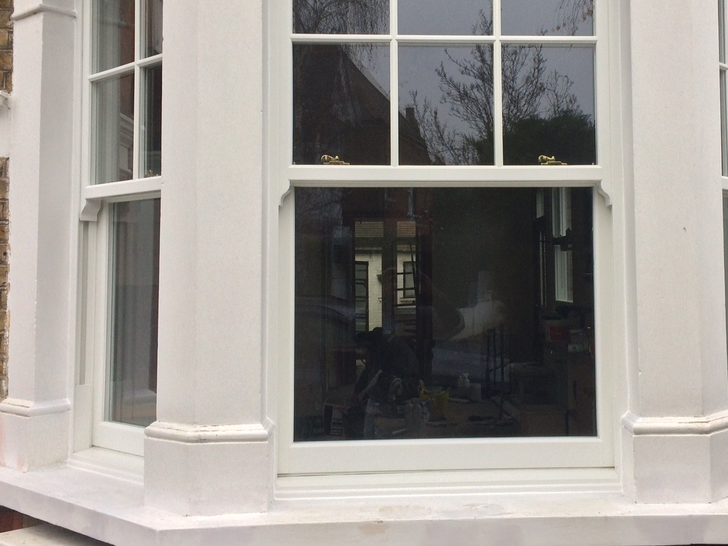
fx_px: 883
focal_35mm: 42
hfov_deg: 44.4
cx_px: 463
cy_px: 214
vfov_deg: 34.2
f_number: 2.2
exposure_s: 1/100
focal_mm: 4.15
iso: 50
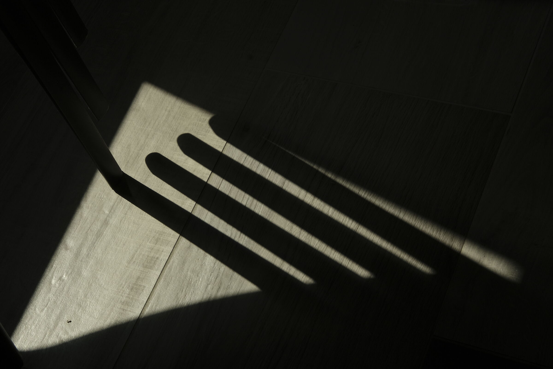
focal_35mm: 75
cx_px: 276
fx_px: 1152
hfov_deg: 27.0
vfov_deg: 18.2
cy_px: 184
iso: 320
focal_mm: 50
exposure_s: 1/160
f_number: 16
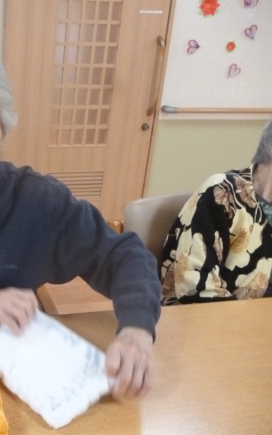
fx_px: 498
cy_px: 207
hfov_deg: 27.7
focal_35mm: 42
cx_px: -32
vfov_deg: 47.2
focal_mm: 5
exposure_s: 1/50
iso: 800
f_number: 3.1
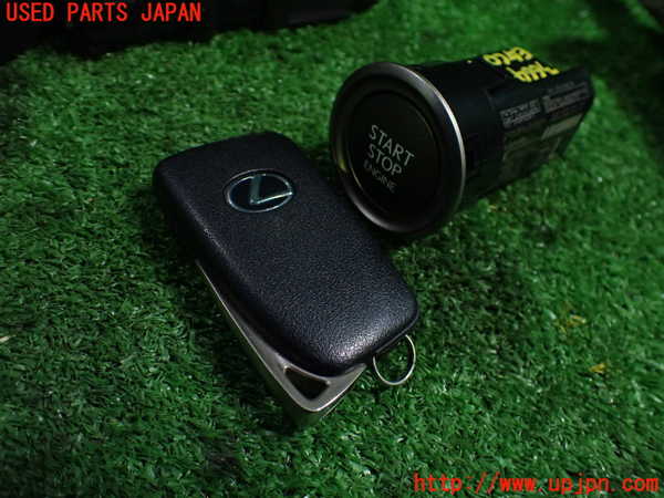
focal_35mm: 30
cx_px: 332
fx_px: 575
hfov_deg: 60.0
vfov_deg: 46.8
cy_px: 249
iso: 640
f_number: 2.3
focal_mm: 5.4
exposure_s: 1/125
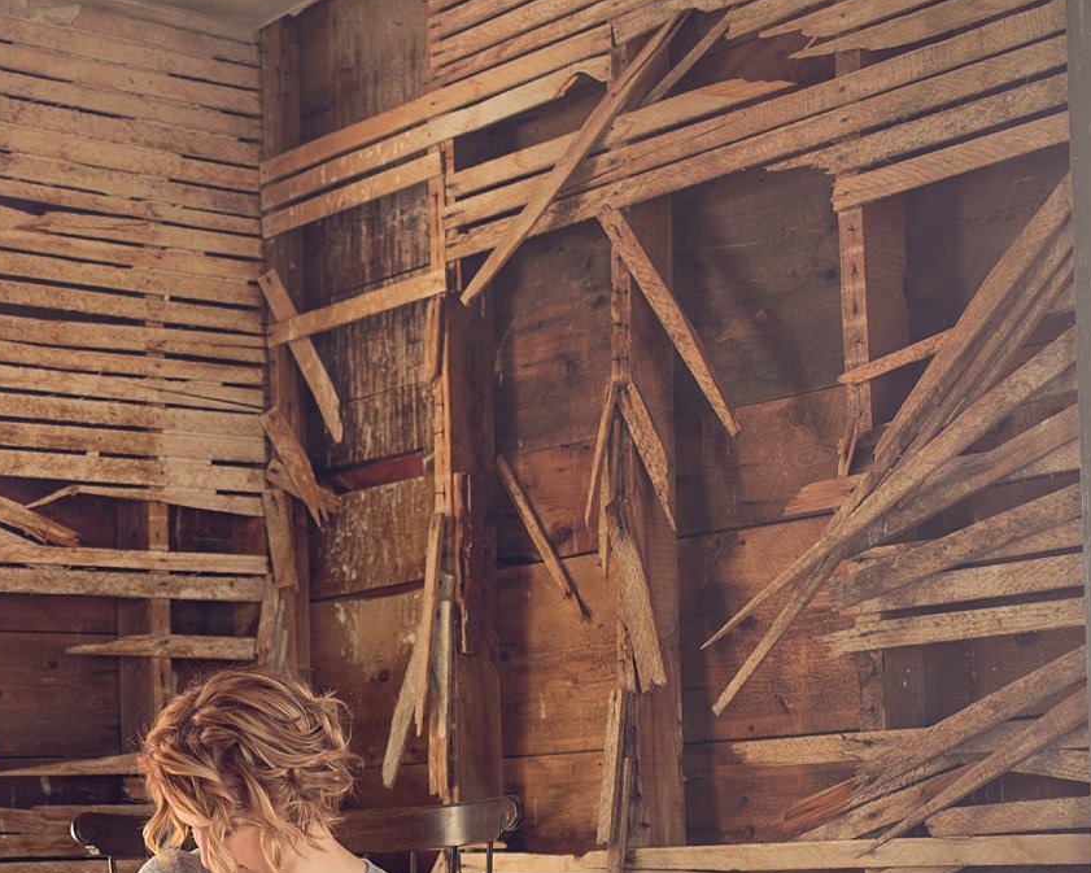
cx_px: 237
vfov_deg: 18.8
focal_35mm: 80
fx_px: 2583
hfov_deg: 23.5
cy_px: 811
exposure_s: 1/800
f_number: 2.2
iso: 400
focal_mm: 35
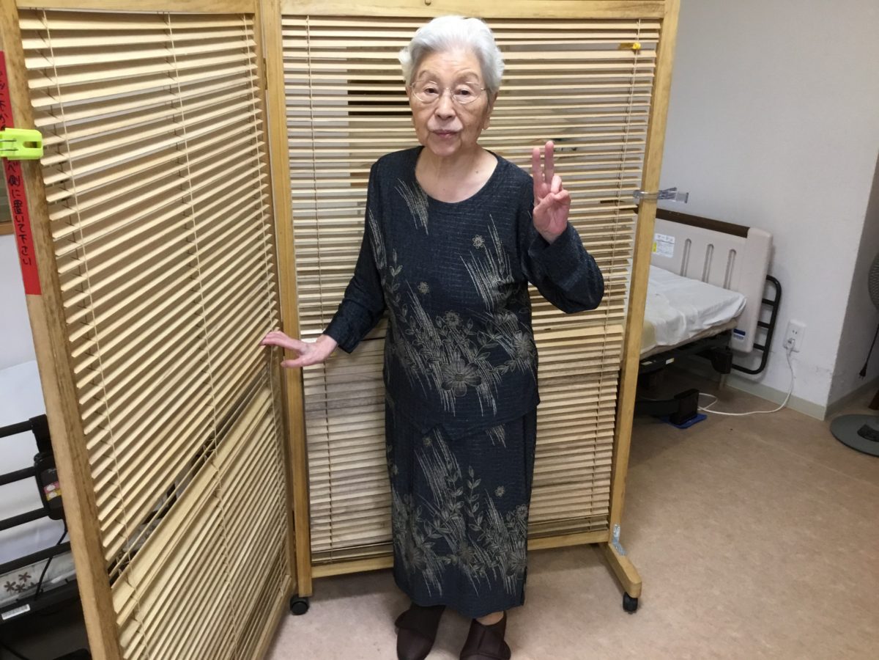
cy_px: 330
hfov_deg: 58.4
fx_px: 787
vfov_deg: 45.4
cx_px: 440
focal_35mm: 31
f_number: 2.4
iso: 100
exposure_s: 1/30
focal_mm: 3.3
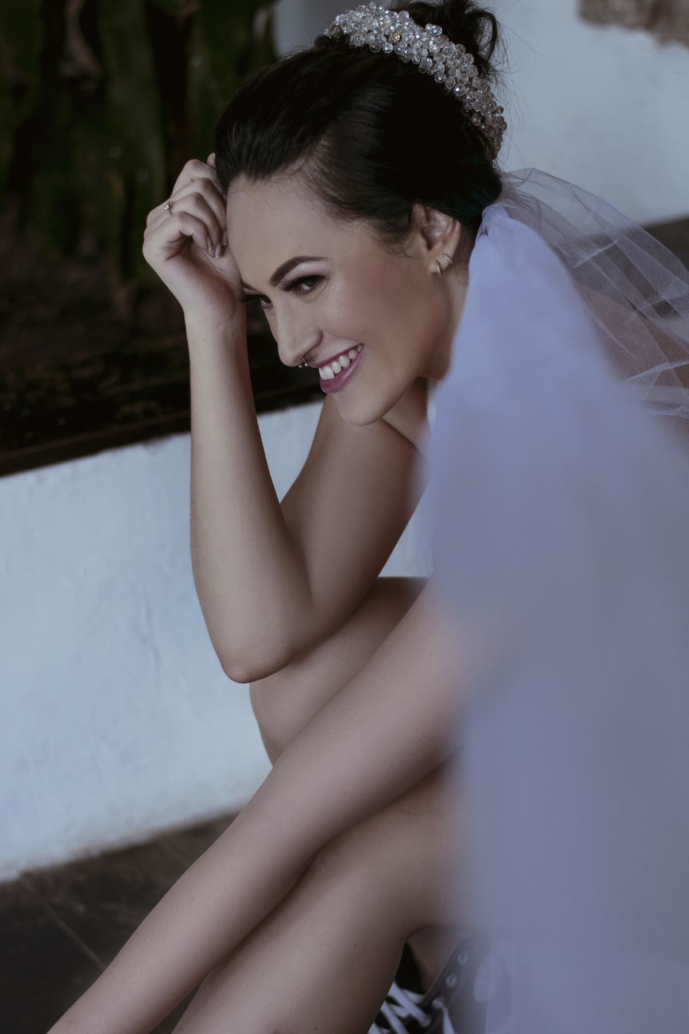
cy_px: 517
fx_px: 2153
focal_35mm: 75
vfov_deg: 27.0
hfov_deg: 18.2
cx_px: 344
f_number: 2.5
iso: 320
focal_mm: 50
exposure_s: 1/400
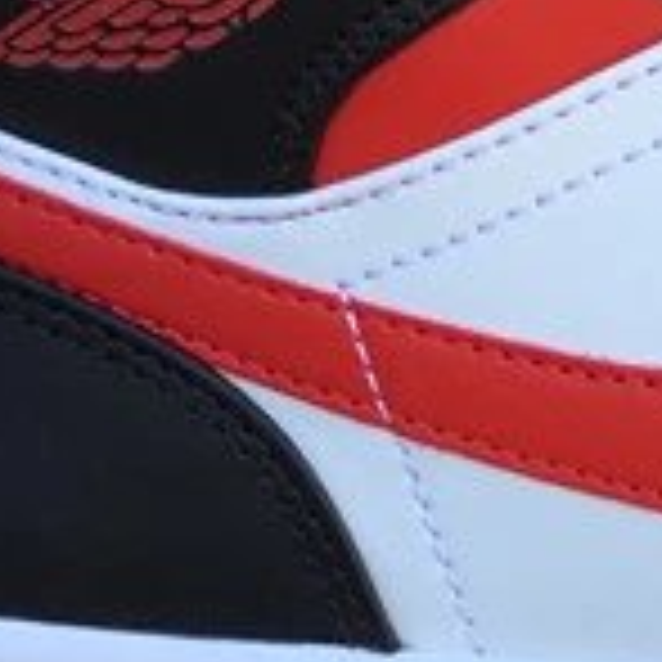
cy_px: 646
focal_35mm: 168
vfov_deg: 10.3
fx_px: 3635
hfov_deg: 10.0
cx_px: 1058
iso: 25
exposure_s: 1/155
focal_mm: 3.3
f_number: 2.4
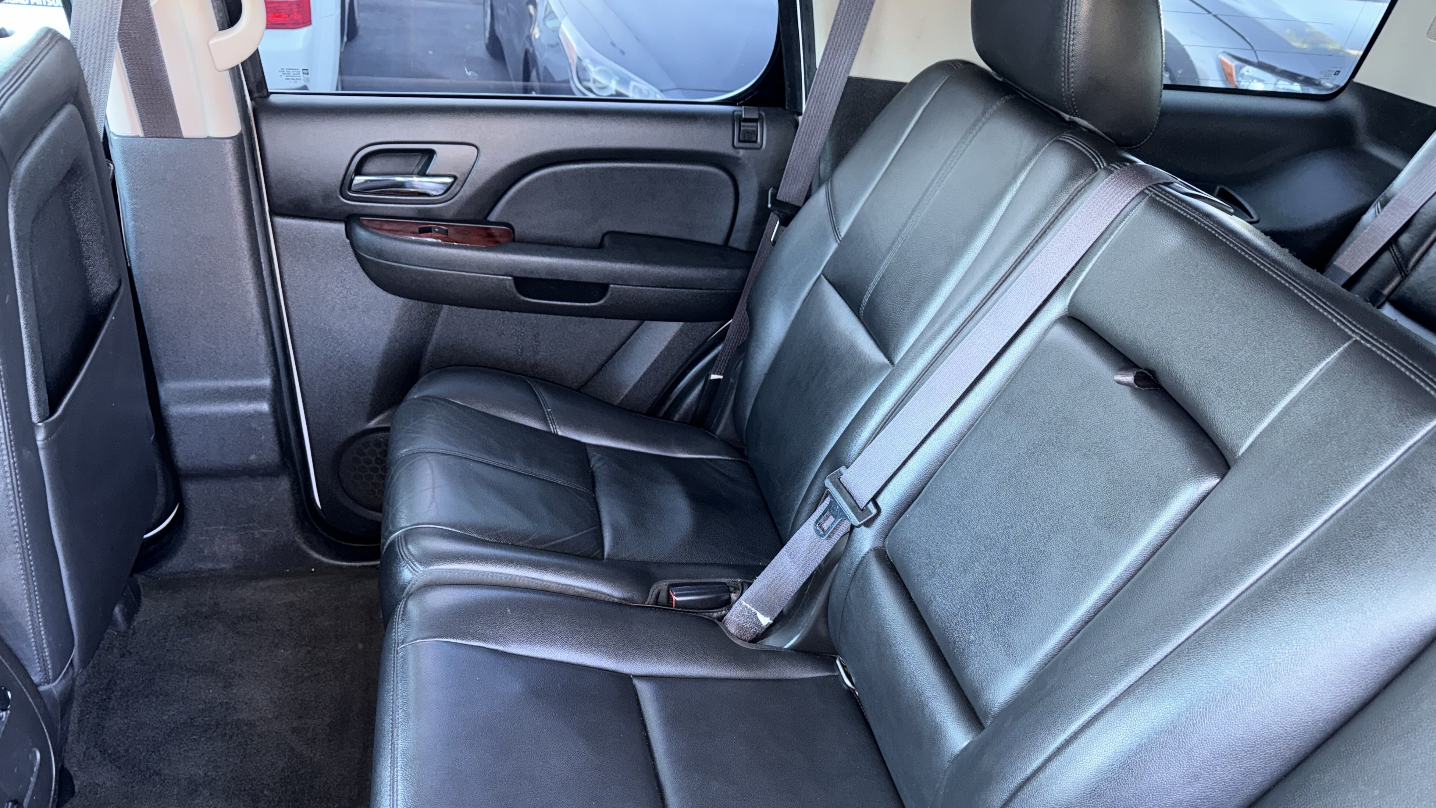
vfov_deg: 42.5
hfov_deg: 69.9
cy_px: 510
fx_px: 1028
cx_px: 705
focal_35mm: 27
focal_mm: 6.76
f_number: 1.78
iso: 125
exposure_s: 1/17
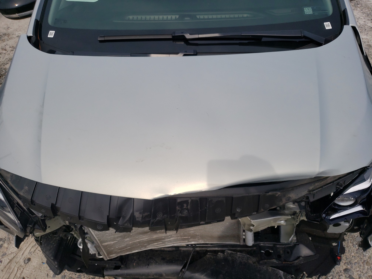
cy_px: 140
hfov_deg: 67.3
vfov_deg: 53.1
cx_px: 186
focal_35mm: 26
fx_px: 279
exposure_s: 1/10000
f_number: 1.5
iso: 50
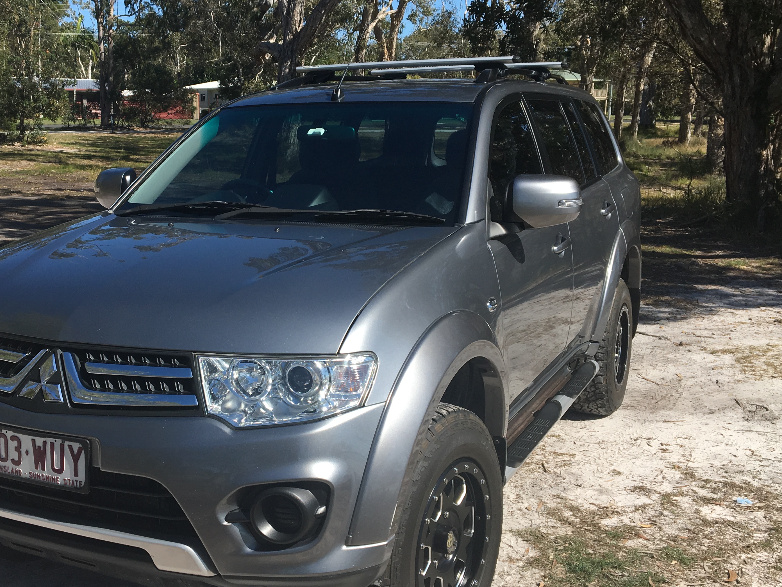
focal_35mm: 42
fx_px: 949
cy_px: 285
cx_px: 285
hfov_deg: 44.4
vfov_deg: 34.3
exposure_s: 1/1451
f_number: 2.2
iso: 25
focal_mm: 4.15
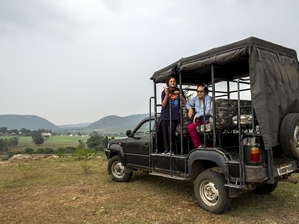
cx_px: 159
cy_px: 114
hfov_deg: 59.9
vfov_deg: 46.8
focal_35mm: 30
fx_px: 259
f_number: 5.6
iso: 320
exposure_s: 1/800
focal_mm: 18
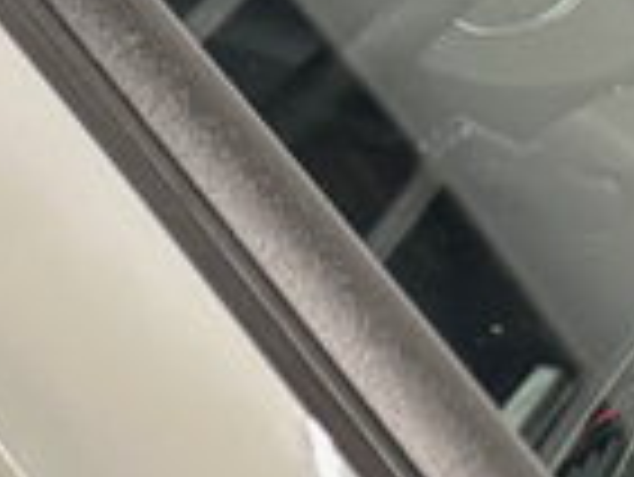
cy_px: 392
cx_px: -796
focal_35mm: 111
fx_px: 2035
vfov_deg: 13.3
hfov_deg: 13.7
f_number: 1.78
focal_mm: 6.86
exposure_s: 1/50
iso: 500
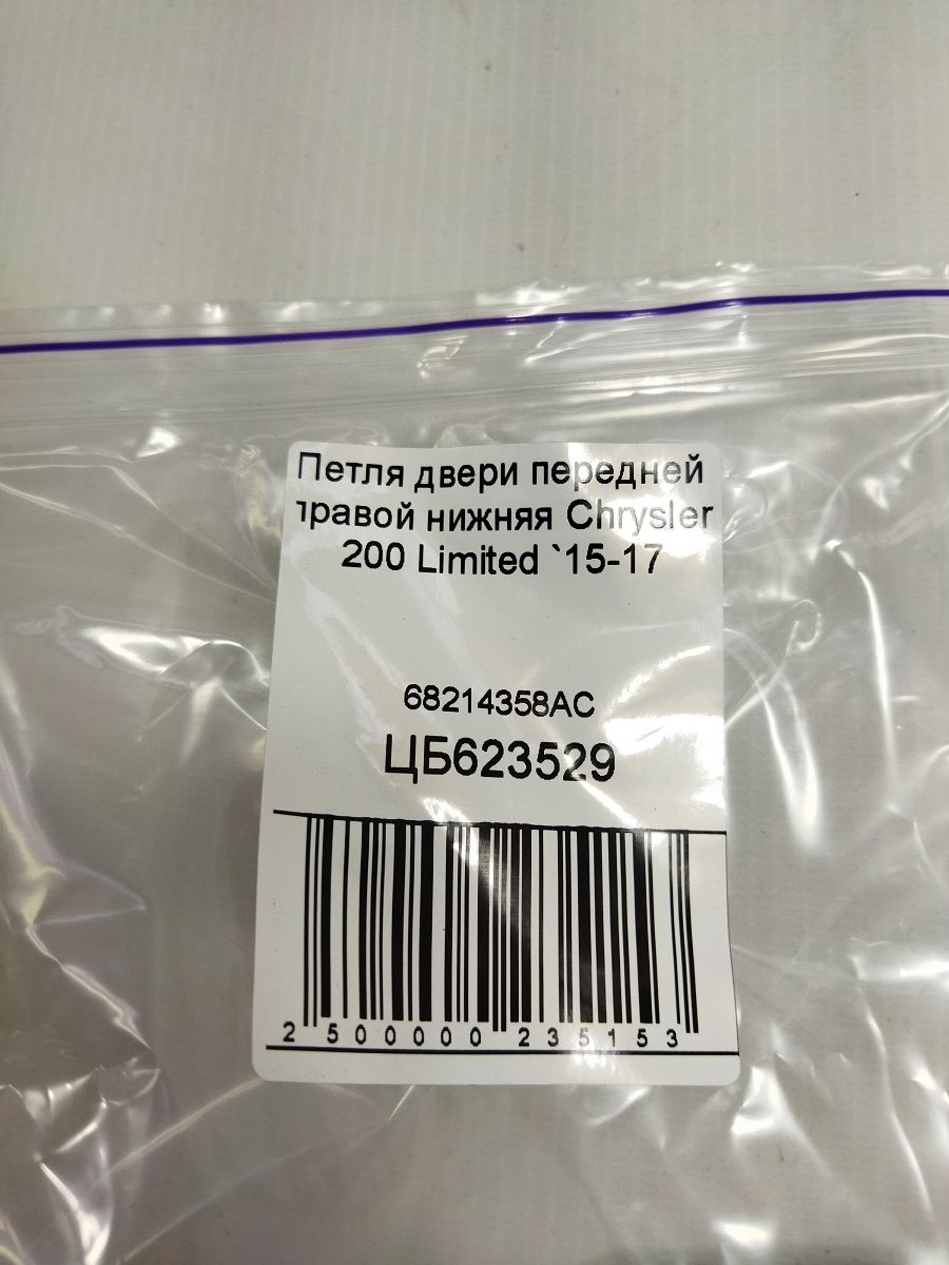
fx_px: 987
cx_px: 474
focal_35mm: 27
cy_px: 632
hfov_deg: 51.4
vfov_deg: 65.3
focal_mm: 4.71
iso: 100
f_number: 1.79
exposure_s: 1/360
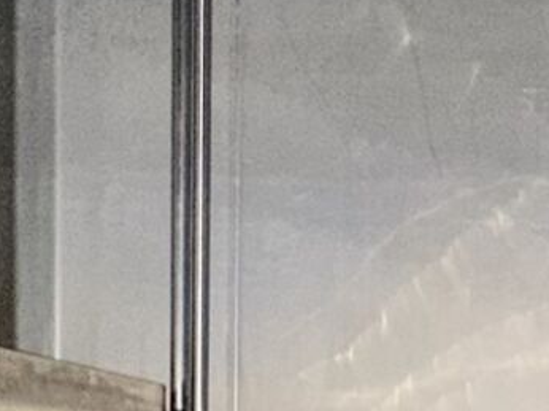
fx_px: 1284
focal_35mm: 81
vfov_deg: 16.9
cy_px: 560
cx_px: 536
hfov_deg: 23.2
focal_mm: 2.22
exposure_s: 1/18
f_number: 2.2
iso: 320
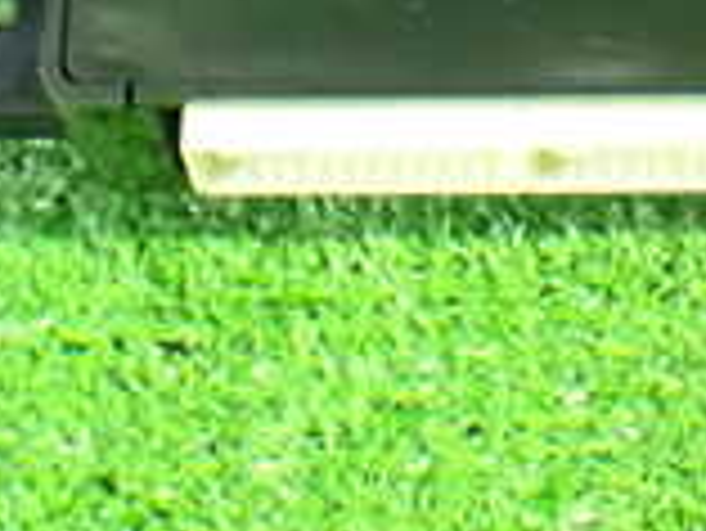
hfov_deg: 12.5
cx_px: 666
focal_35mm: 157
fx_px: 3204
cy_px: -360
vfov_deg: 9.1
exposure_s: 1/15
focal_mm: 7.31
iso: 1600
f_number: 2.8
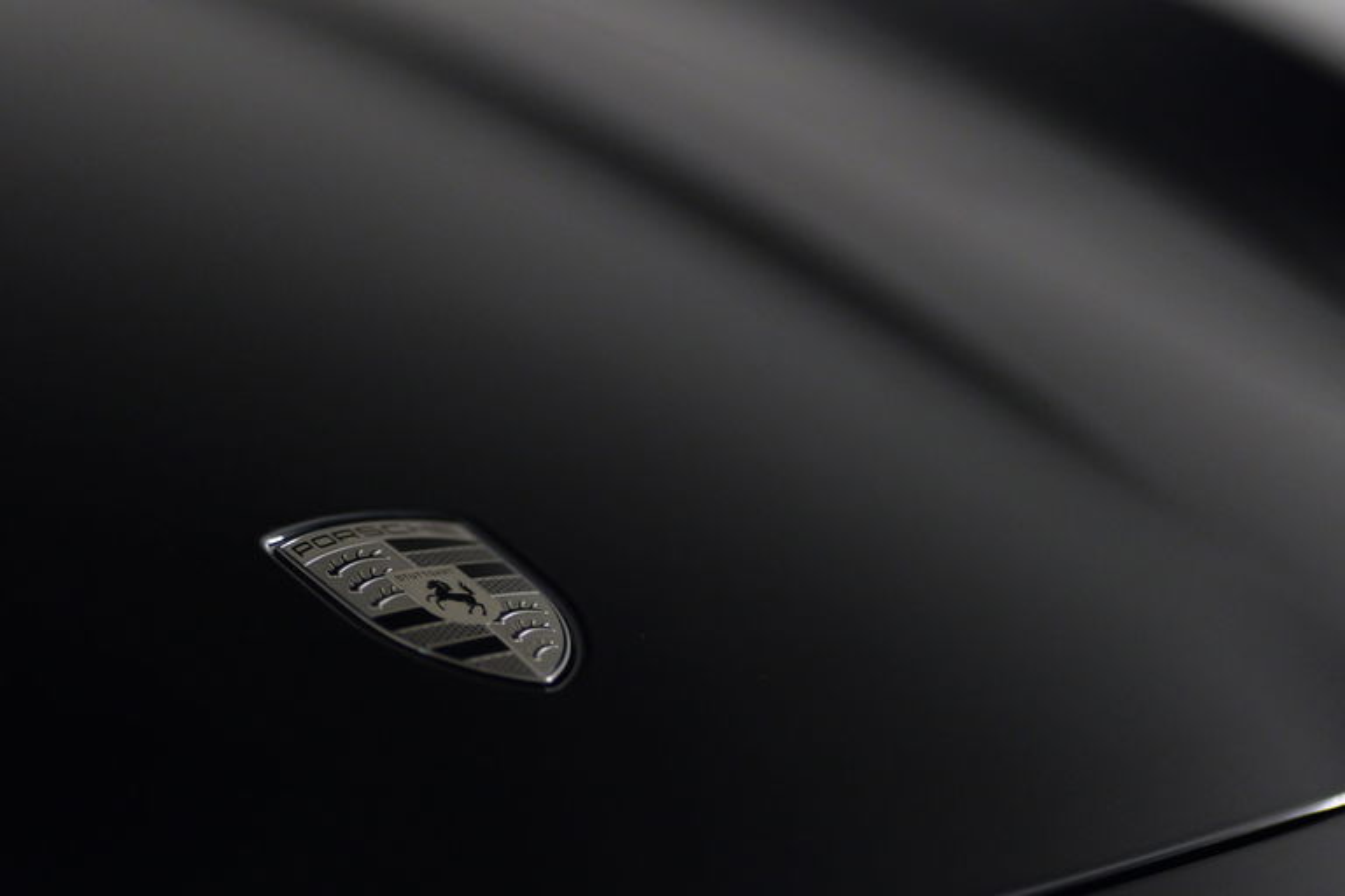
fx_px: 3175
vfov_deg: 16.1
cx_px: 672
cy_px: 448
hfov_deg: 23.9
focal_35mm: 85
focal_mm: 85
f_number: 1.8
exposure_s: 1/100
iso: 5000
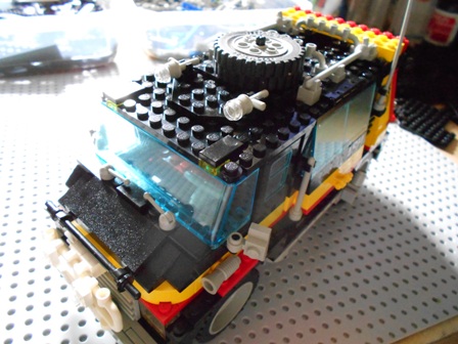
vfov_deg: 53.1
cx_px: 229
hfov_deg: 67.3
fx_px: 344
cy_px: 172
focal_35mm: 26
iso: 800
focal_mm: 4.6
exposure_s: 1/25
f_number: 3.2
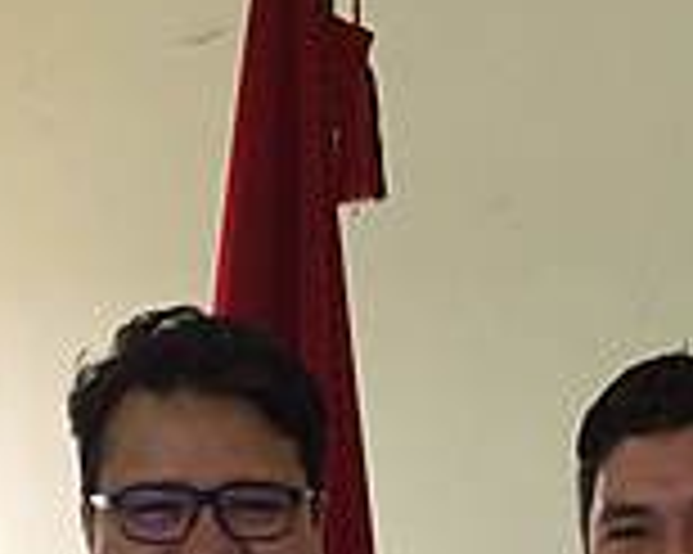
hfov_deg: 16.3
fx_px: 2419
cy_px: 1022
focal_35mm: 118
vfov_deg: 11.9
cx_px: 306
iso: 100
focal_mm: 4.15
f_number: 2.2
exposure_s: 1/33
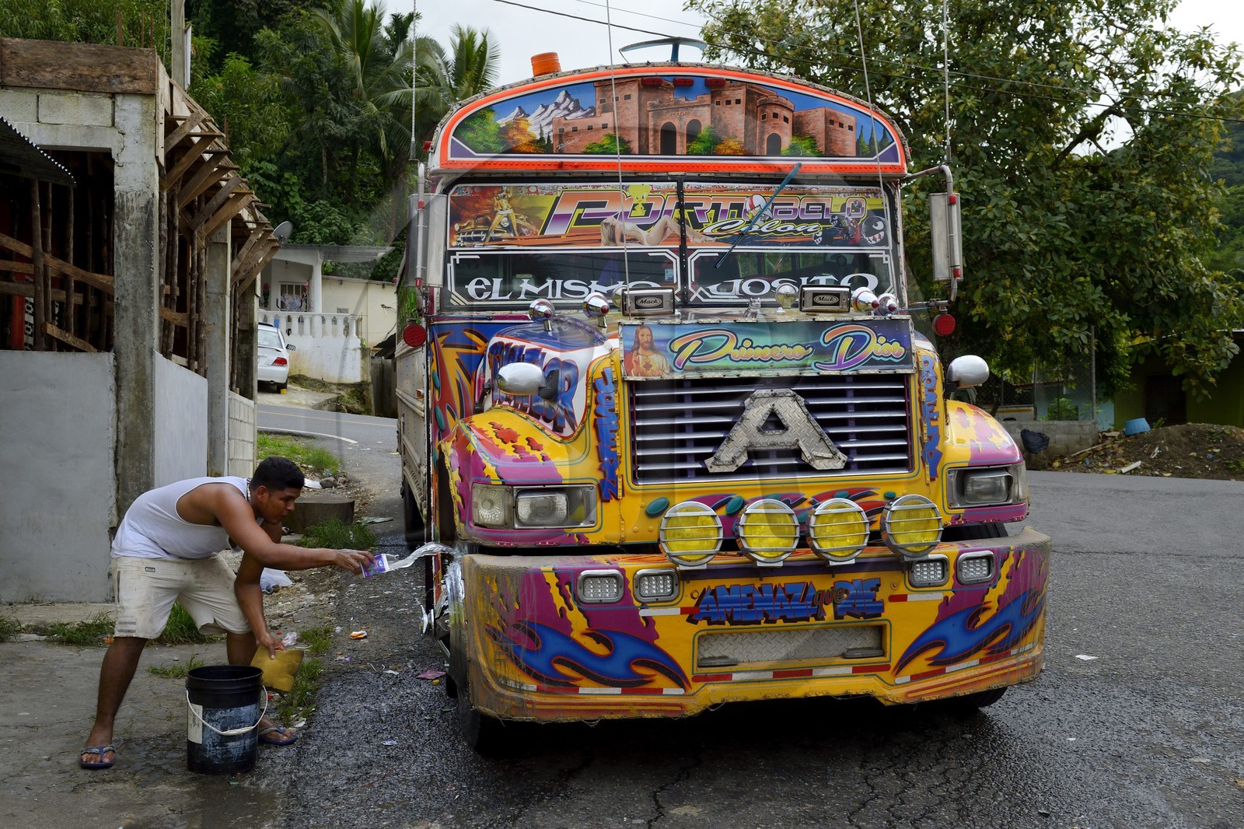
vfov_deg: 37.8
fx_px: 1209
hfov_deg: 54.4
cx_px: 622
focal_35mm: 35
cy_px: 414
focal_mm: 35
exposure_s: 1/200
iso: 400
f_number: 9
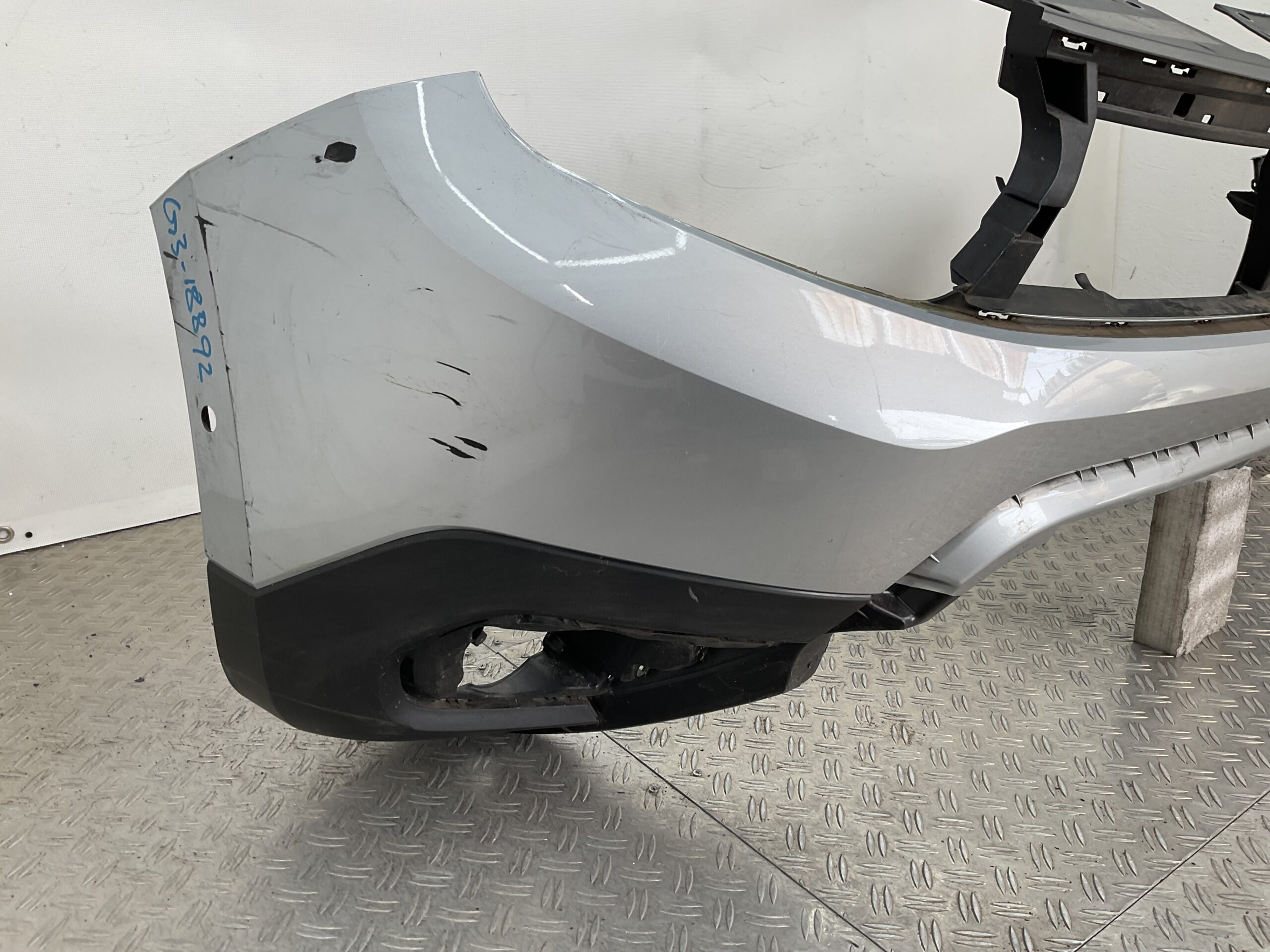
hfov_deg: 61.7
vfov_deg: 48.2
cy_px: 476
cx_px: 635
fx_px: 1064
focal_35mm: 29
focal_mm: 3
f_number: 1.8
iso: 16
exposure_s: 1/129
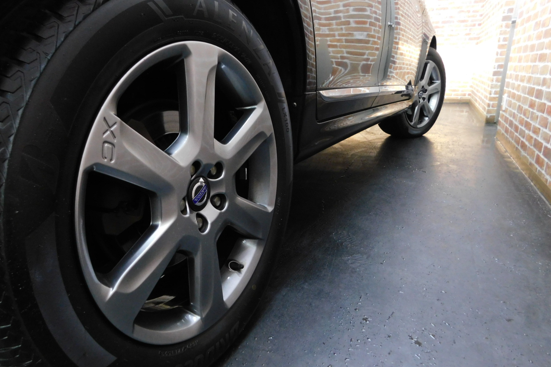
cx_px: 276
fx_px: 367
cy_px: 191
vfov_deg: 53.1
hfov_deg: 73.7
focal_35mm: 24
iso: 400
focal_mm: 4
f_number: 3
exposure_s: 1/10
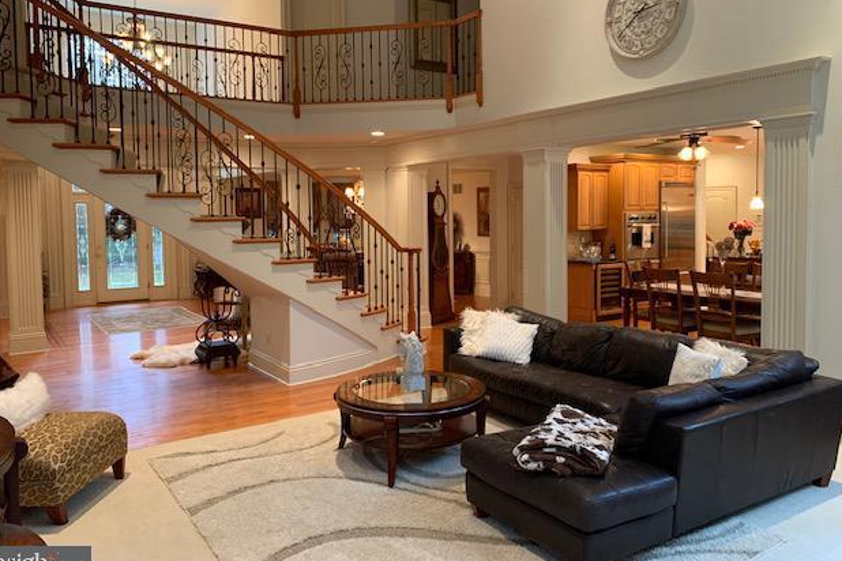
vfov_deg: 46.3
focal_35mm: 28
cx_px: 421
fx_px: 655
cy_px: 255
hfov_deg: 65.5
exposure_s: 1/60
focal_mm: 4.25
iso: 250
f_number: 1.8
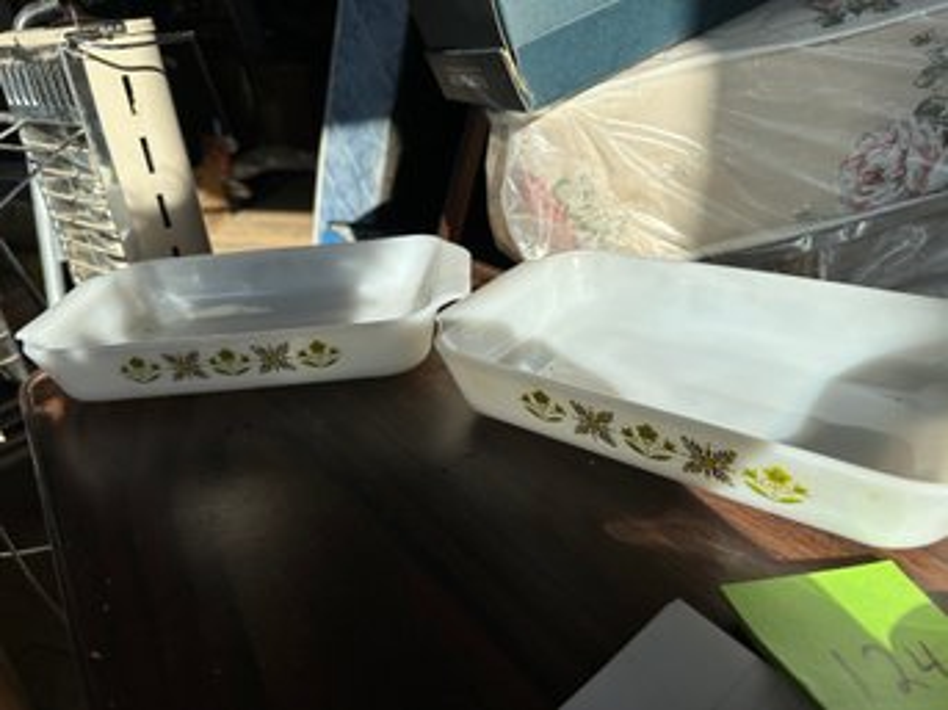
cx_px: 474
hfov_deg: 71.6
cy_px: 355
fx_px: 657
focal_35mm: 24
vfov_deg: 56.8
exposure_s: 1/2967
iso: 80
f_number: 1.78
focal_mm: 6.86
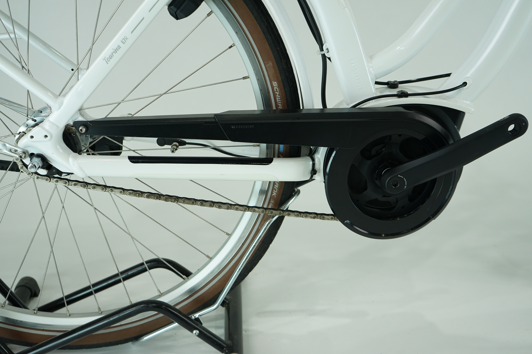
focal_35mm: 41
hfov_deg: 47.4
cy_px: 177
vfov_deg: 32.6
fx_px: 606
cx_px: 266
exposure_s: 1/200
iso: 640
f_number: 4.5
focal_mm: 41
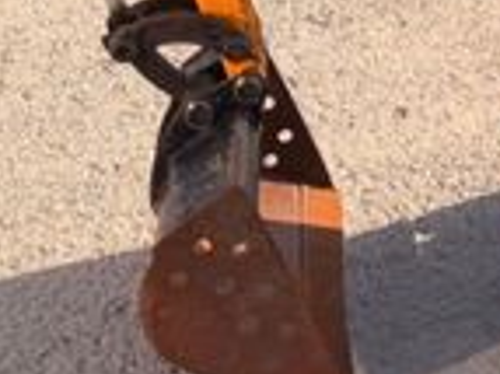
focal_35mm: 101
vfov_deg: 13.1
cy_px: -315
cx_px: 818
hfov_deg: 17.0
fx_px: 1458
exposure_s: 1/2299
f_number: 1.78
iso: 80
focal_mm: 6.76
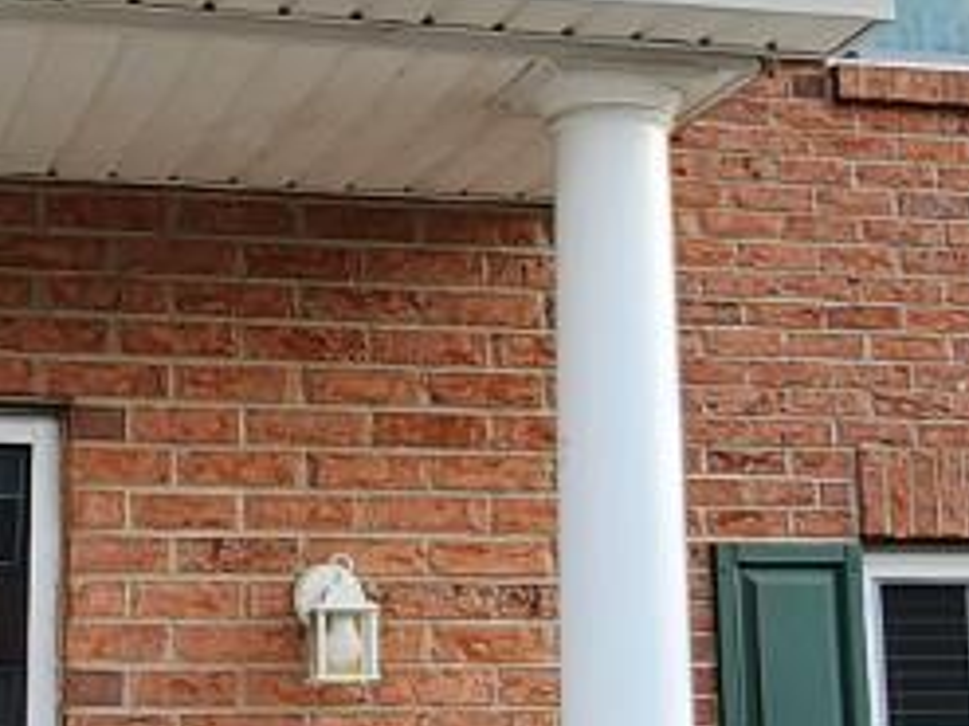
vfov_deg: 18.6
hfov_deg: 24.7
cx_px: 396
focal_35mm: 79
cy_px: 249
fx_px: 2210
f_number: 2.2
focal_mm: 2.2
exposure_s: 1/299
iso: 50
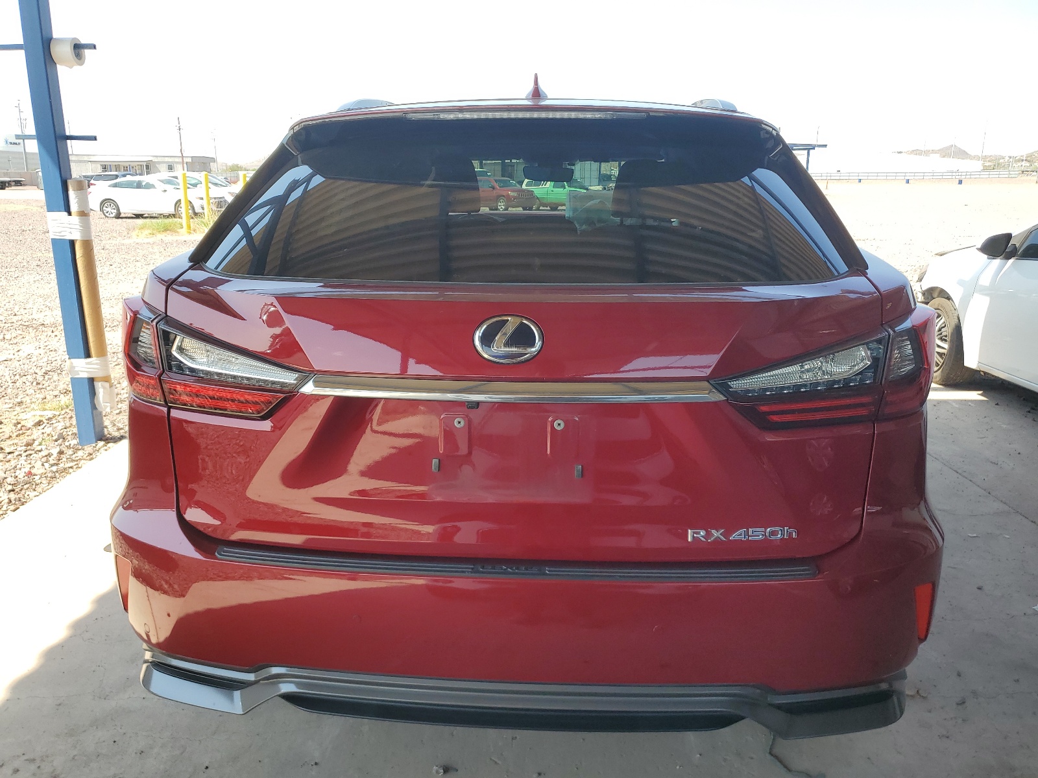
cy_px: 389
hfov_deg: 67.3
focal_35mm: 26
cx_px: 519
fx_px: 780
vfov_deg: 53.1
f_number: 1.5
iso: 50
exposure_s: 1/625
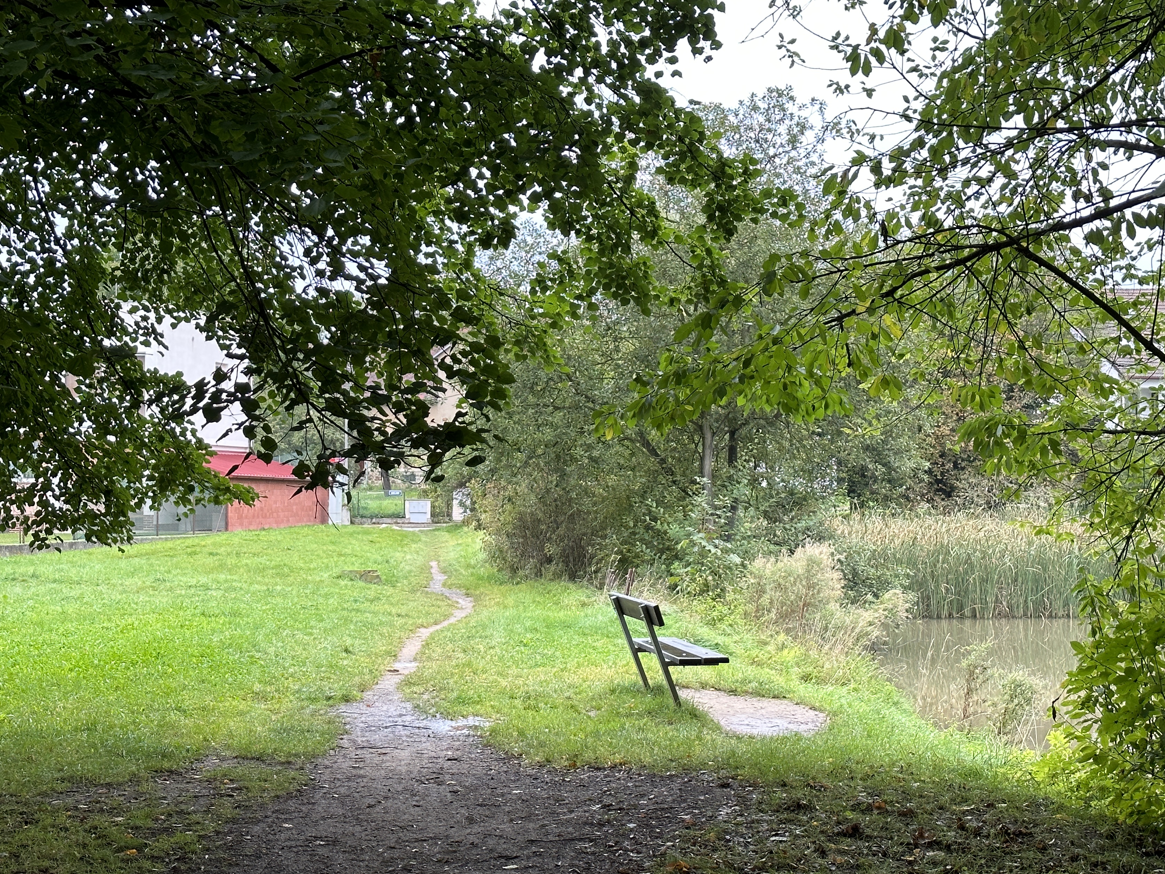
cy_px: 507
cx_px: 558
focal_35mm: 58
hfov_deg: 33.2
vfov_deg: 25.2
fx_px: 1952
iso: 50
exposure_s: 1/121
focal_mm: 6.86
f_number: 1.78
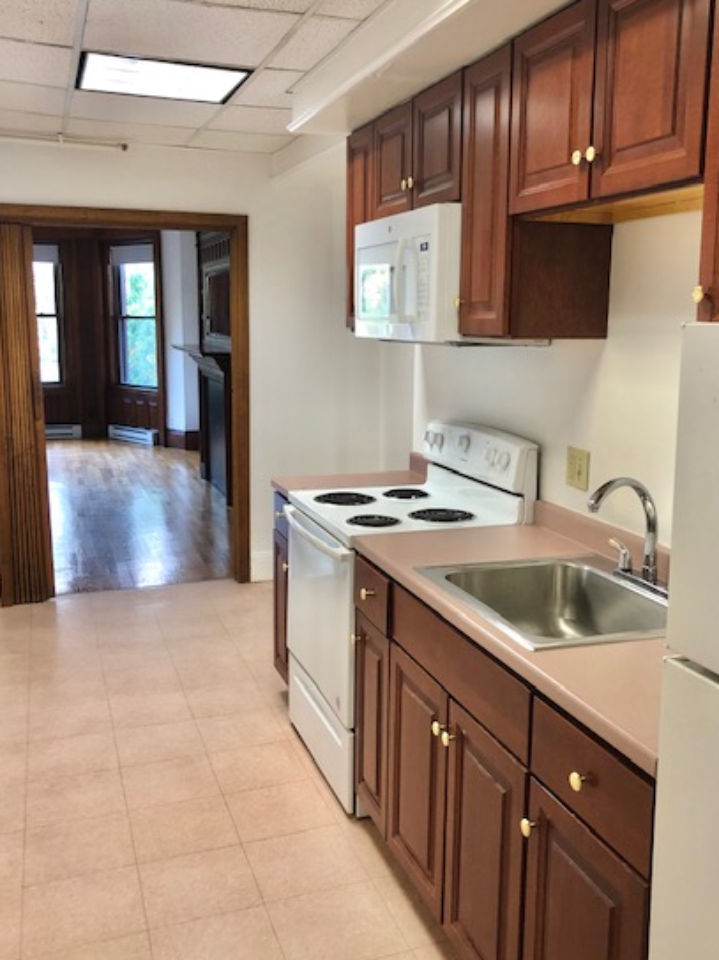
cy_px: 470
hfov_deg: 42.9
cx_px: 375
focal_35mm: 33
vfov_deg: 55.4
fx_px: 914
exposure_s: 1/24
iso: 40
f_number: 1.8
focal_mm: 3.99
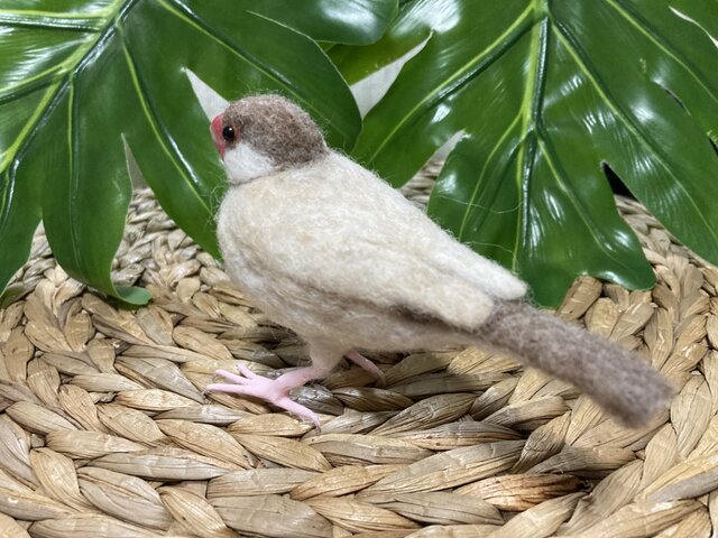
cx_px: 359
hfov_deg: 63.4
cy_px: 269
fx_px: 581
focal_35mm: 28
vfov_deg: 49.7
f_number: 1.8
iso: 320
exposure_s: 1/57
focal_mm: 3.99
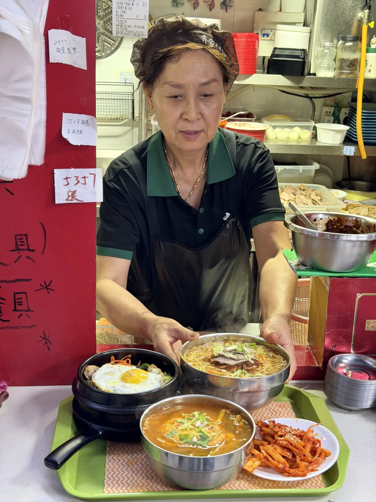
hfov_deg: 30.3
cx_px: 188
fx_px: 695
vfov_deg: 39.7
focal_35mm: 48
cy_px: 251
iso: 200
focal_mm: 6.76
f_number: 1.78
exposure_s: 1/50
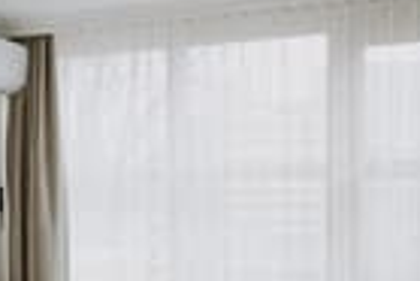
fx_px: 806
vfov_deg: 19.4
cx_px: 79
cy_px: 260
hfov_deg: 28.5
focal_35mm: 69
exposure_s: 1/125
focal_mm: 20
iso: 640
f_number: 1.4
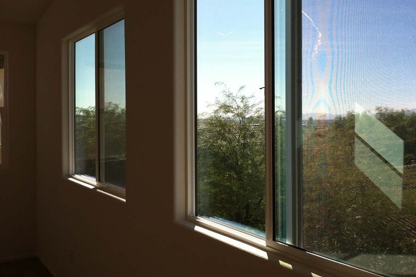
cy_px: 123
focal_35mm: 37
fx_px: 428
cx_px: 210
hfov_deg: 51.9
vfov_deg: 35.9
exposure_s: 1/556
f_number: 2.8
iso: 80
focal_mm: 3.85
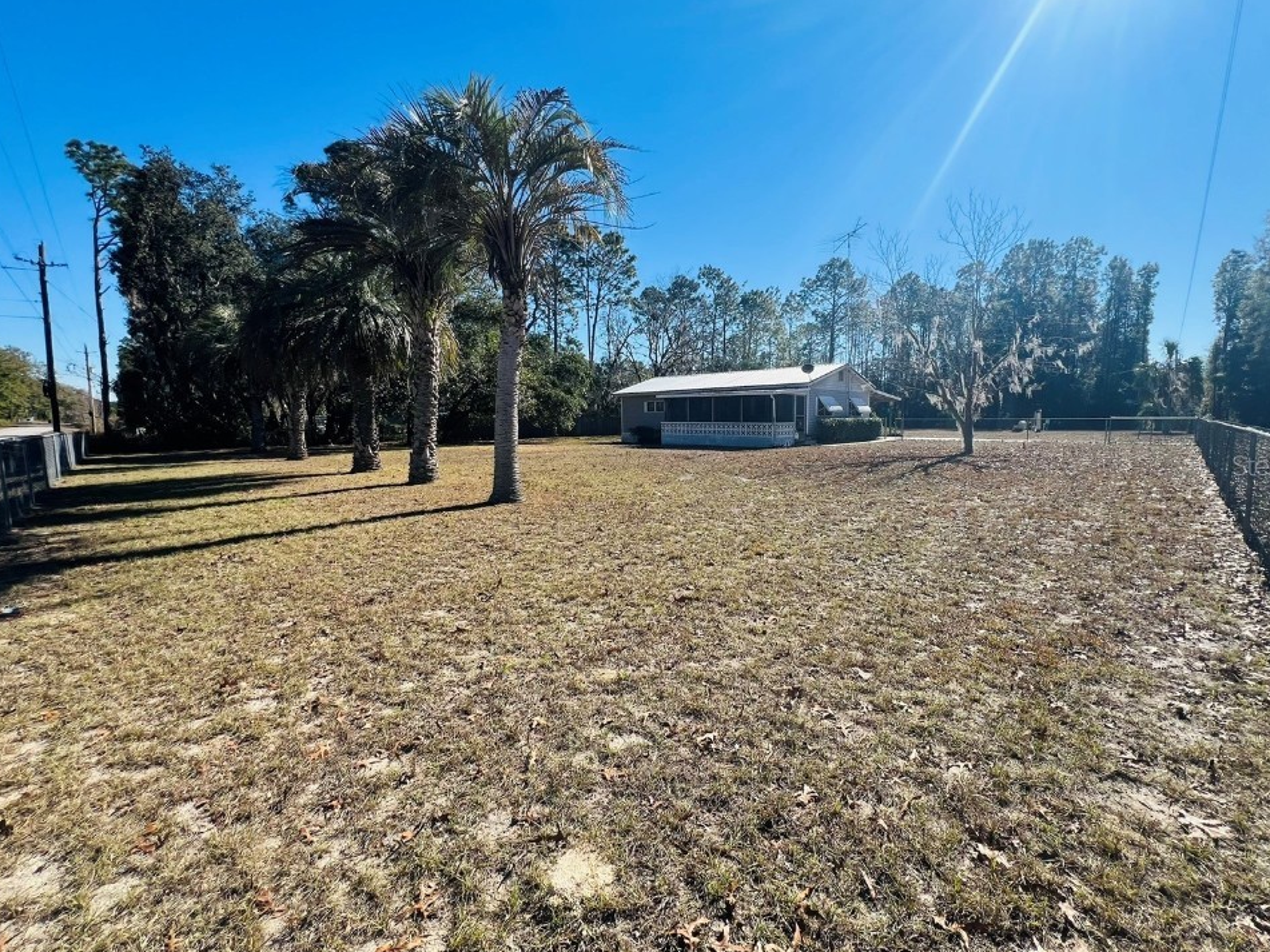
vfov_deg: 85.6
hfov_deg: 101.9
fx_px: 514
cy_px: 465
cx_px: 674
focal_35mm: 14
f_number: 1.8
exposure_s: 1/1233
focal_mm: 1.57
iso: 32
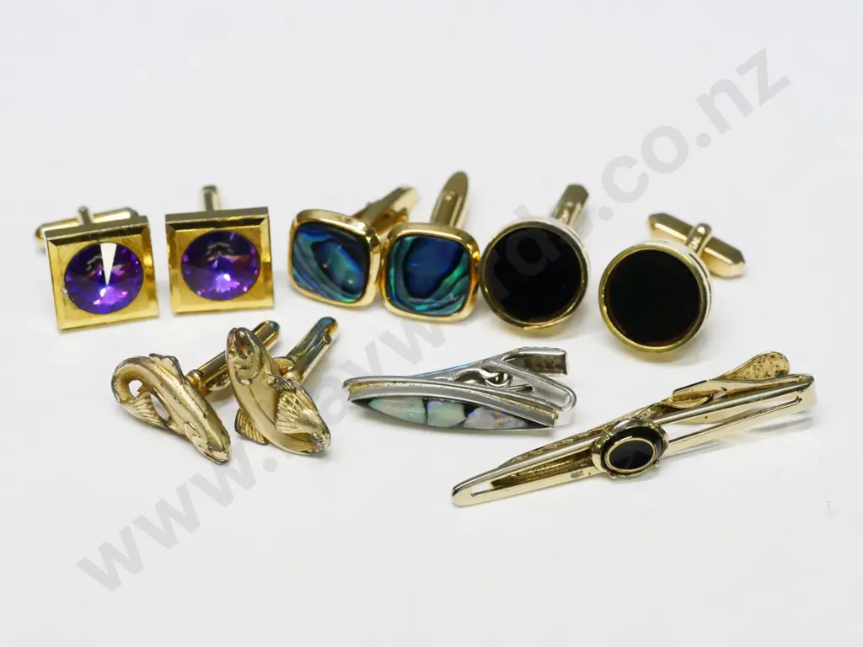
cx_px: 432
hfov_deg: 16.4
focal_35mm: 120
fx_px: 2992
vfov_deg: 12.3
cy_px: 324
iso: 3200
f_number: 5.6
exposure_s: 1/320
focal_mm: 60
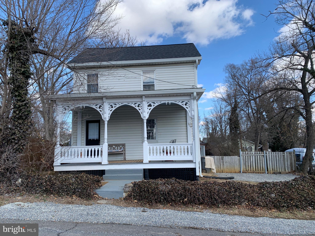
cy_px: 118
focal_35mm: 26
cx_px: 158
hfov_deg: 67.3
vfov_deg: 53.1
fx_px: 237
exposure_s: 1/1205
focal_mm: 4.25
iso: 25
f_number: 1.8
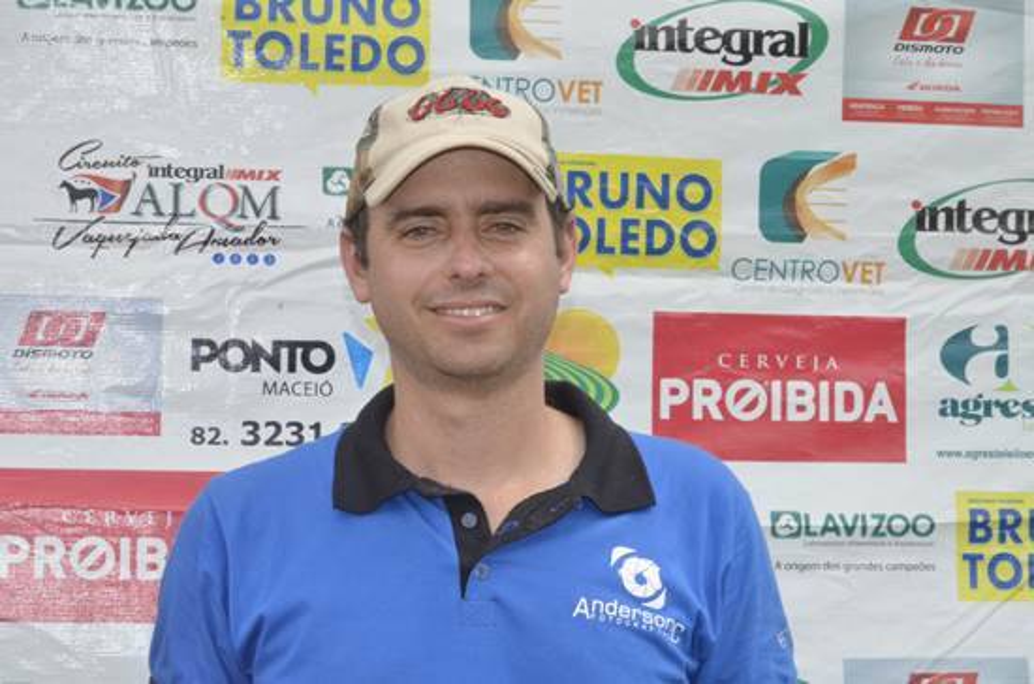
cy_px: 342
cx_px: 517
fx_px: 2364
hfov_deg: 24.7
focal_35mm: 82
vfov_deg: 16.5
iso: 1600
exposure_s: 1/200
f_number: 22
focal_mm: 55
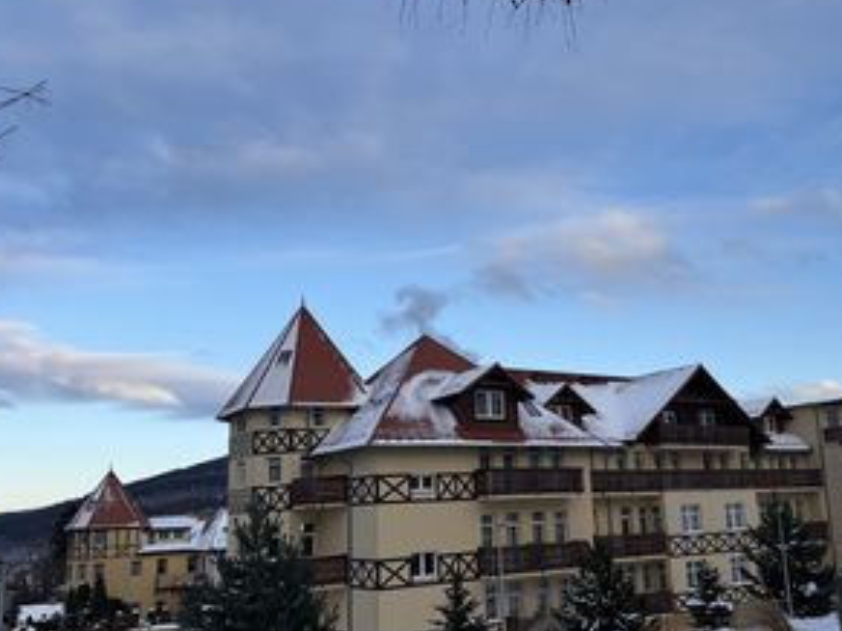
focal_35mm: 33
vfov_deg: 42.9
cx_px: 492
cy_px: 347
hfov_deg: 55.1
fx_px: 802
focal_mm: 6.76
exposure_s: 1/1585
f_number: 1.78
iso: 80
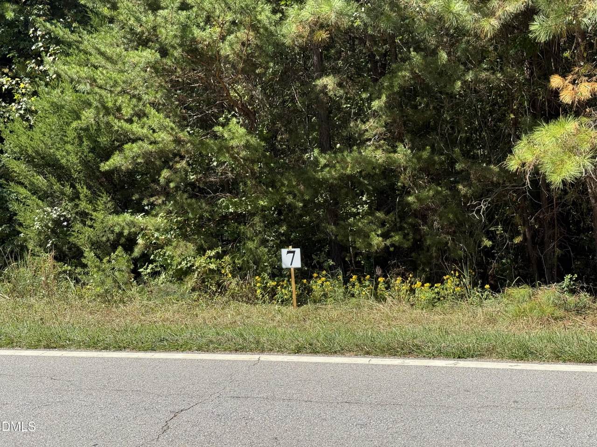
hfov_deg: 39.7
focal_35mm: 48
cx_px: 298
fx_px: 828
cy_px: 224
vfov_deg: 30.3
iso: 80
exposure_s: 1/1715
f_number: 1.78
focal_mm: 6.76
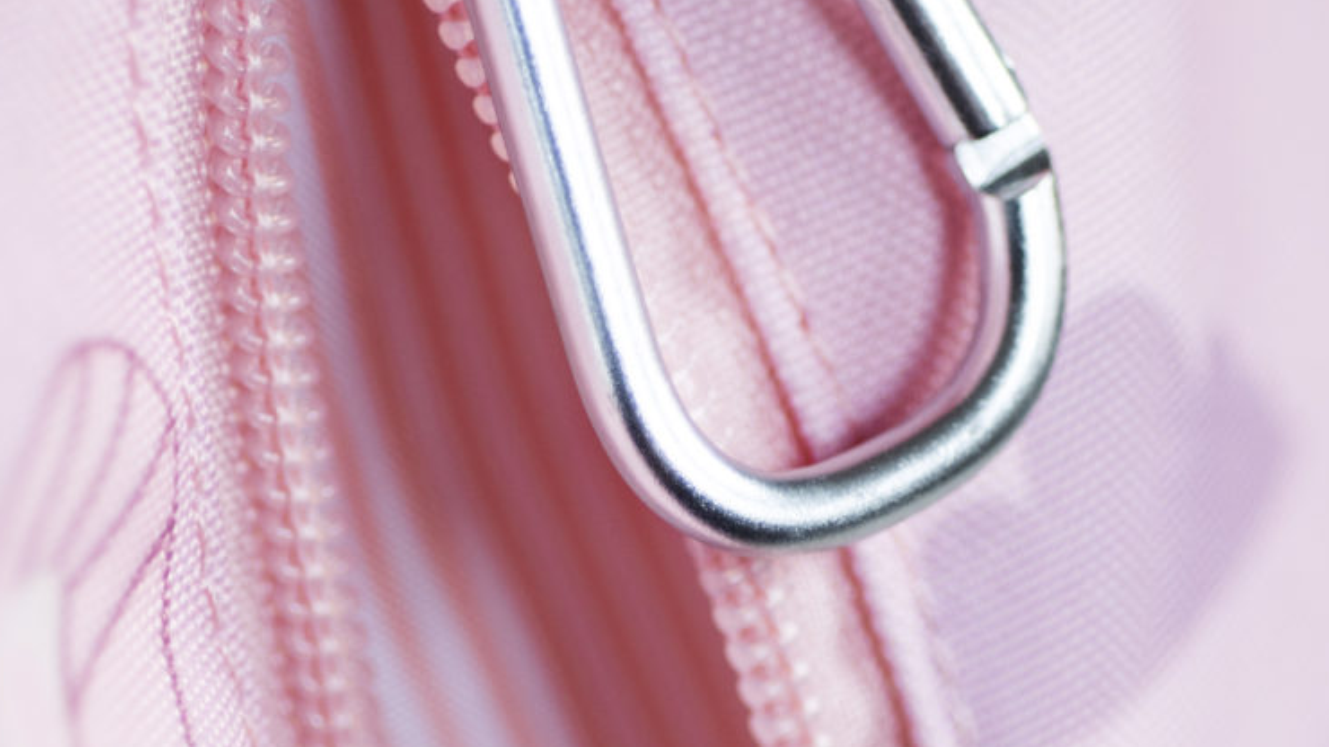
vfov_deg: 7.4
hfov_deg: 13.2
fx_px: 5743
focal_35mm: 163
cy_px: 672
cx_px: 492
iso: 320
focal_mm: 60
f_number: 3.2
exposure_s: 1/125
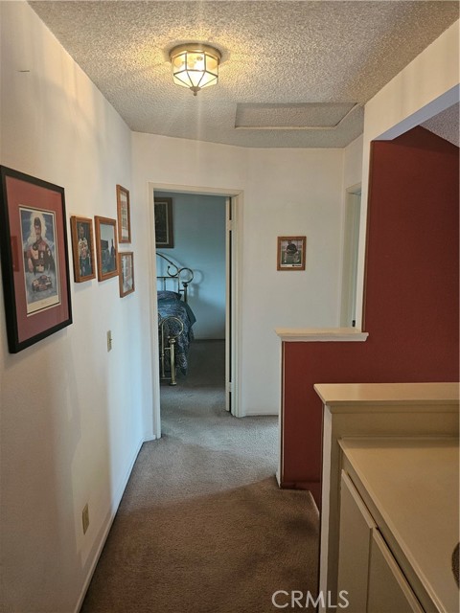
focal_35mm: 23
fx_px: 408
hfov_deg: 58.9
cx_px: 230
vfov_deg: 73.9
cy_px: 306
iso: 800
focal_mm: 6.3
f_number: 1.7
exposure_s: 1/120
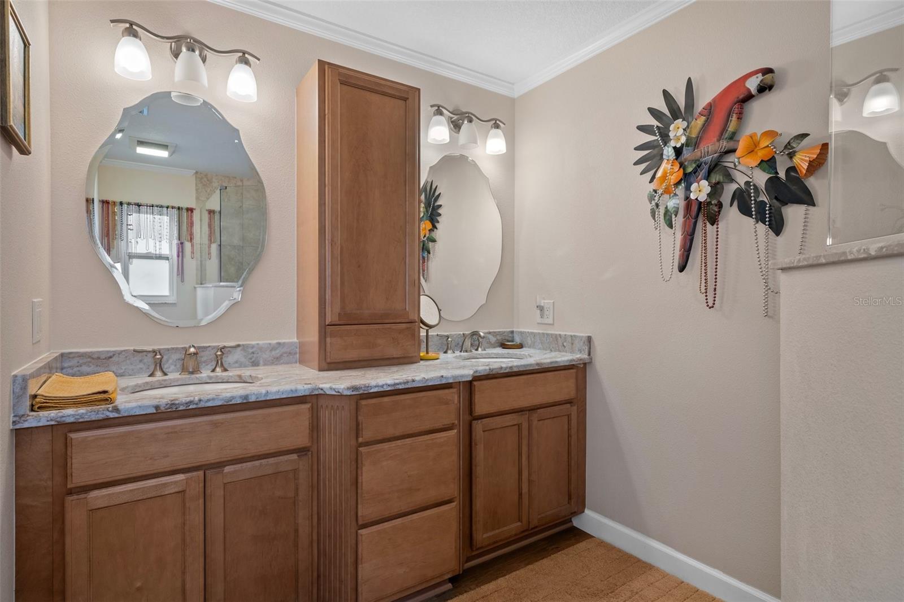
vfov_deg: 67.4
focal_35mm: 18
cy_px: 301
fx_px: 452
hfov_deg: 90.0
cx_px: 452
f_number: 8
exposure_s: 1.3
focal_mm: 18
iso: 320
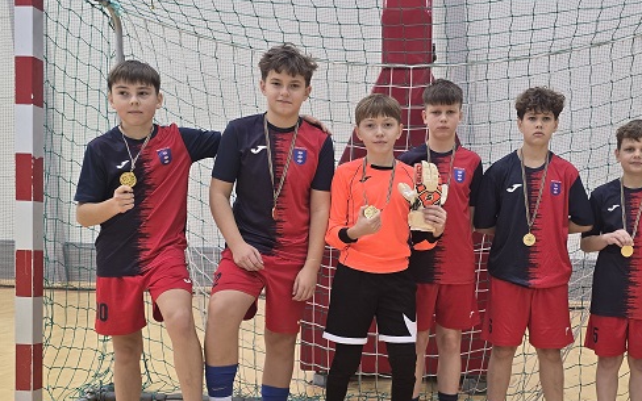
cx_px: 410
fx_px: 560
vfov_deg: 38.5
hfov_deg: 58.7
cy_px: 296
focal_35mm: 32
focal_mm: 6.3
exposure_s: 1/100
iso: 125
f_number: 1.7
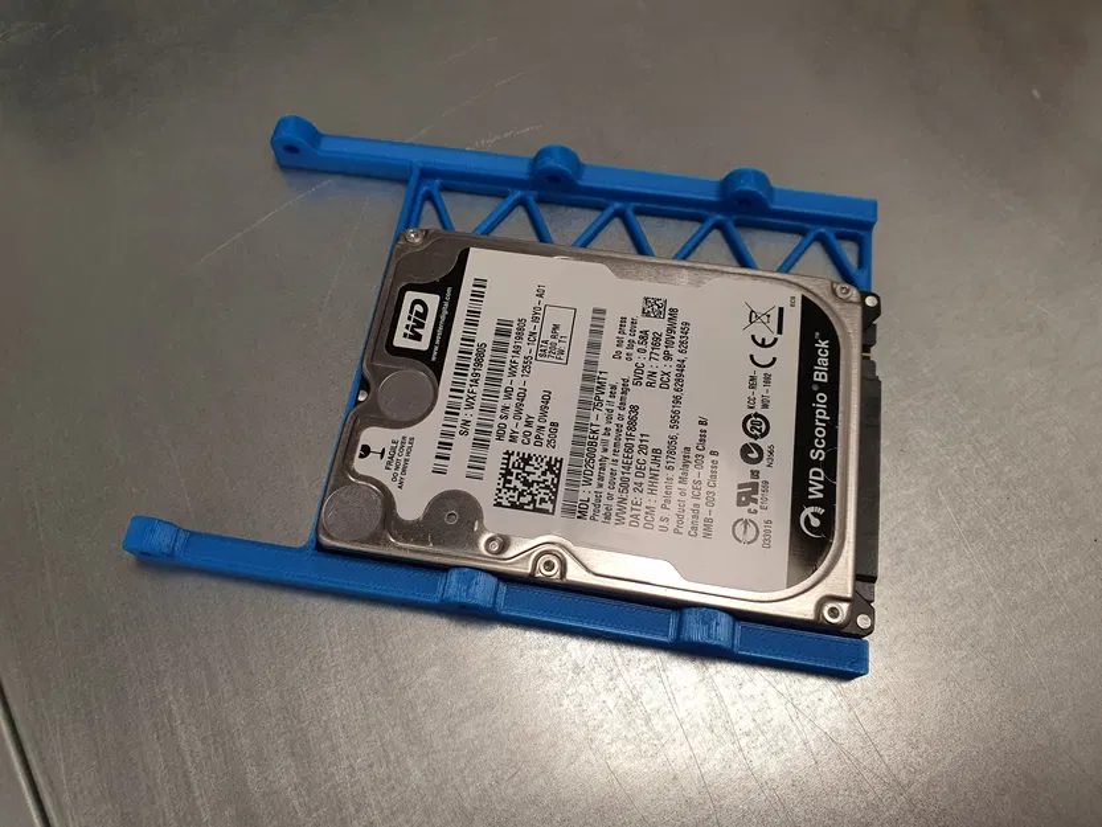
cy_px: 414
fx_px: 828
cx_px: 551
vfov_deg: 53.1
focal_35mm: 26
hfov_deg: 67.3
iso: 80
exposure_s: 1/100
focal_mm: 4.3
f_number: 2.4
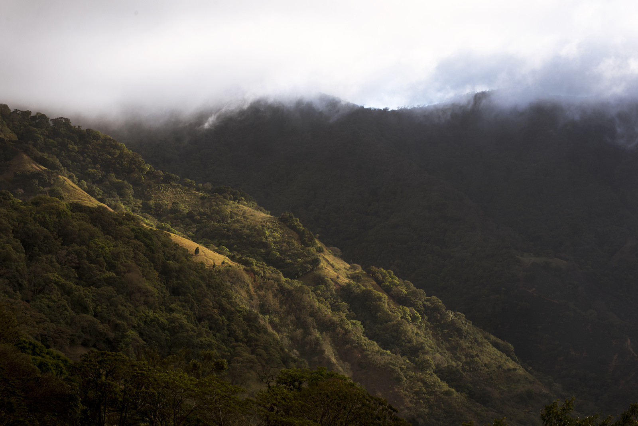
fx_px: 1418
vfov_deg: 17.1
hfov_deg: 25.4
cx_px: 319
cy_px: 213
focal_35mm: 80
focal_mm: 80
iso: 320
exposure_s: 1/500
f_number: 11
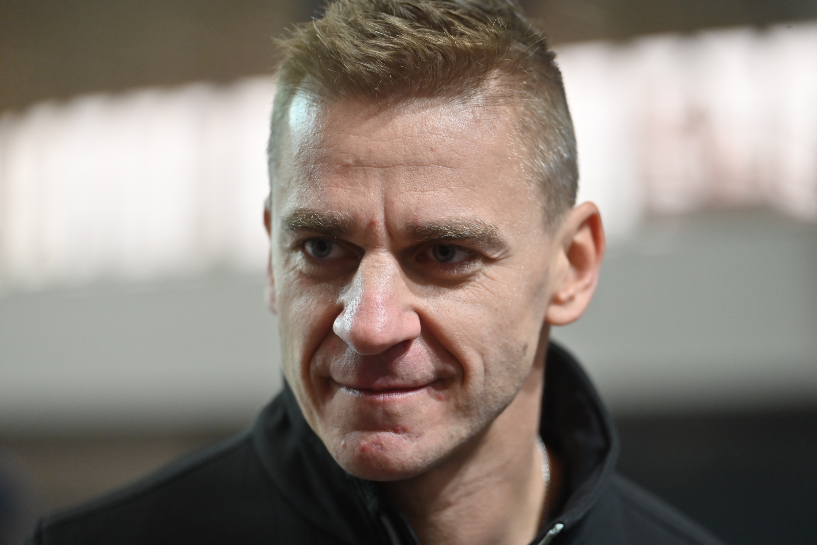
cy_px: 272
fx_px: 2723
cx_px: 408
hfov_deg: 17.1
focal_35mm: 120
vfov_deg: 11.4
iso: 1600
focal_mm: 120
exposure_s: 1/400
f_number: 2.8
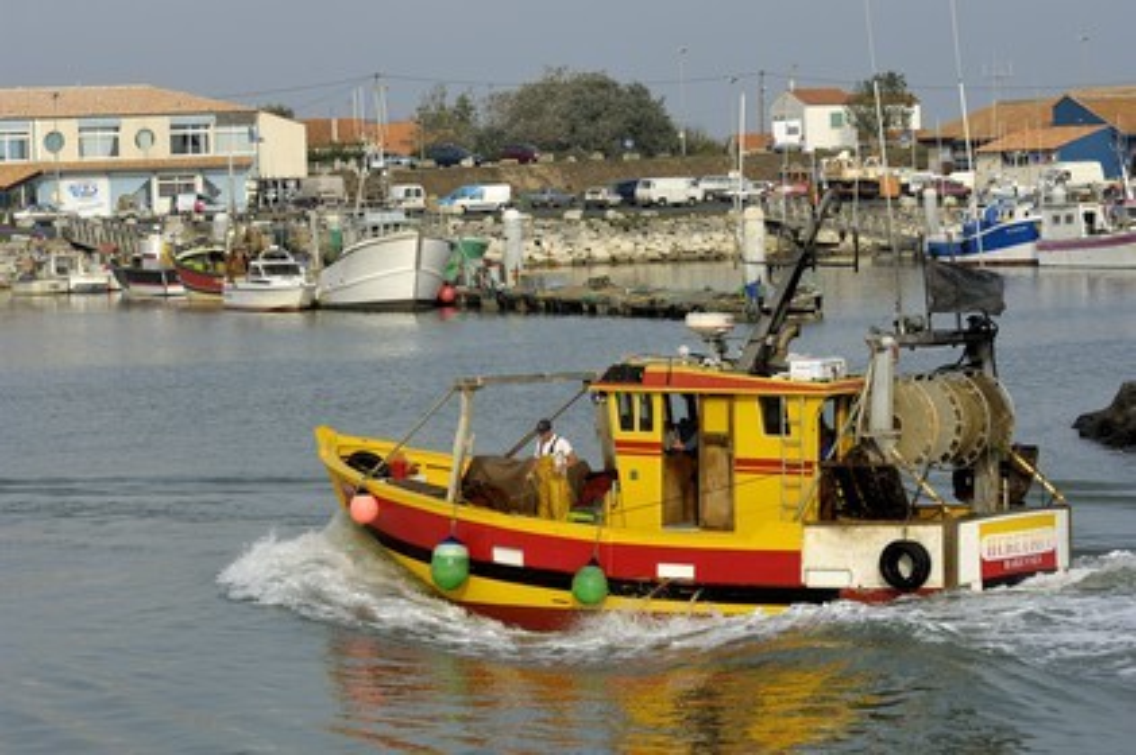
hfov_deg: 17.1
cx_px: 568
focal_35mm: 120
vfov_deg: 11.4
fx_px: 3784
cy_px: 378
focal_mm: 80
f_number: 6
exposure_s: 1/400
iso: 100
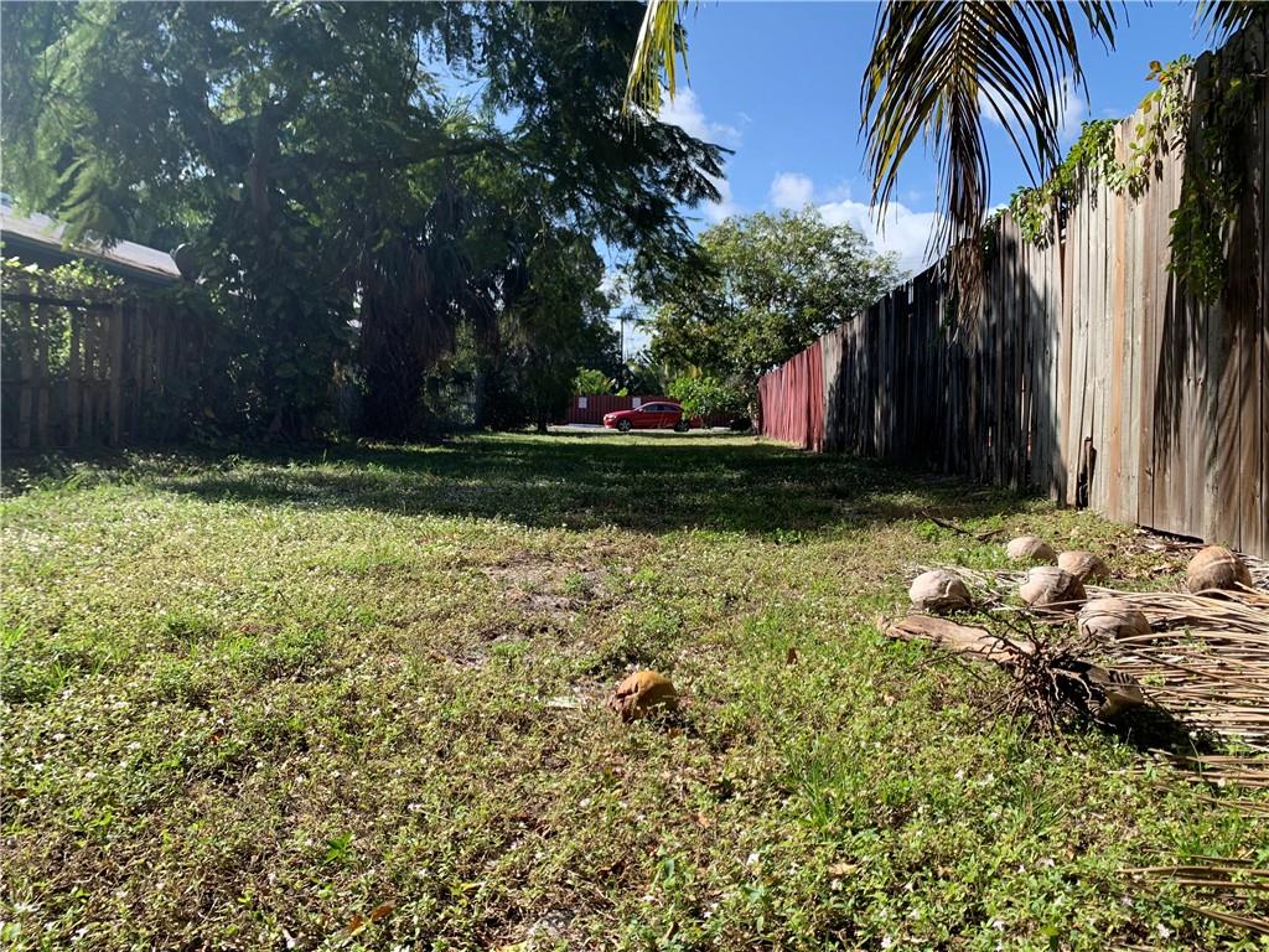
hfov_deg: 67.3
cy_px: 476
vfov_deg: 53.1
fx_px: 953
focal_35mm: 26
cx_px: 634
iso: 25
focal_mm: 4.25
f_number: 1.8
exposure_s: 1/1250
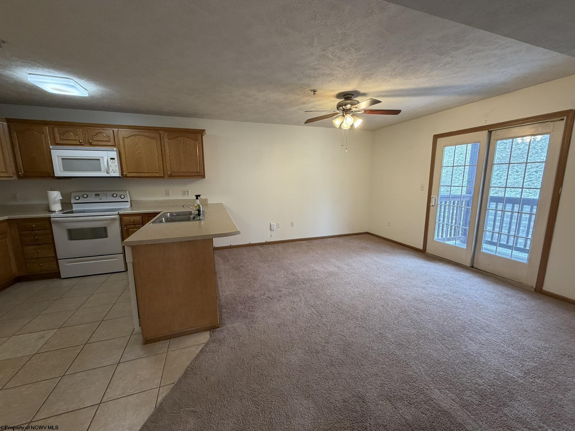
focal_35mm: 14
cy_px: 216
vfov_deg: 85.7
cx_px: 288
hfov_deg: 102.1
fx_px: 233
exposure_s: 1/60
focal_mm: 2.22
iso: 200
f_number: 2.2
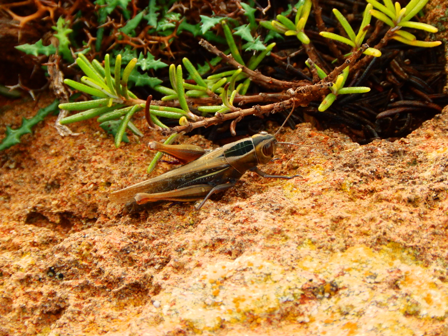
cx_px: 224
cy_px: 168
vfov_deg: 2.8
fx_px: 6807
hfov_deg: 3.8
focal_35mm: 526
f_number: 5.7
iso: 250
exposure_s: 1/160
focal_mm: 94.1
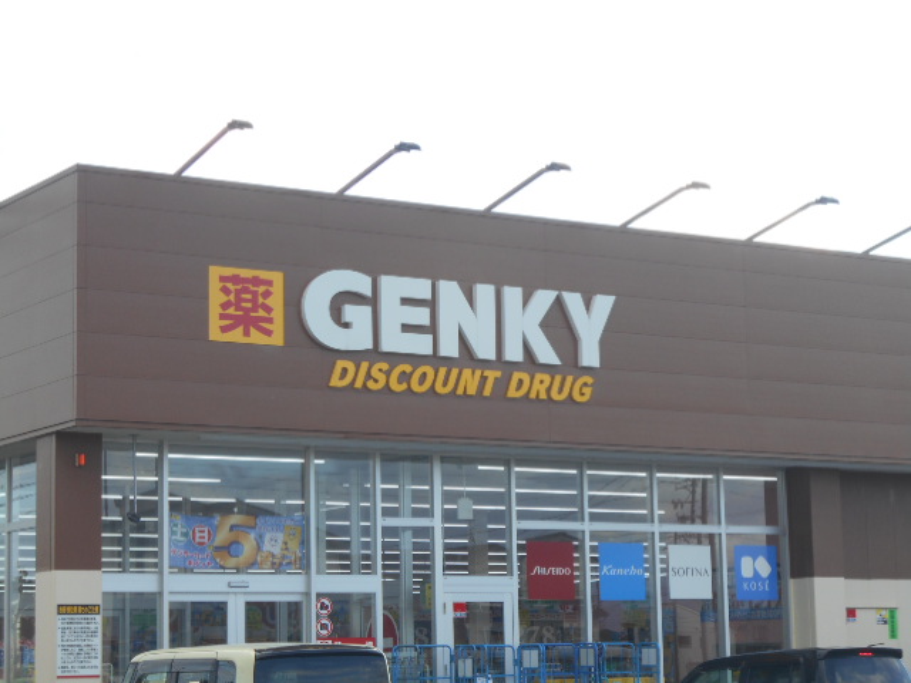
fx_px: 2263
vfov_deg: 17.2
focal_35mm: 86
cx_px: 456
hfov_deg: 22.8
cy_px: 342
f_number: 6.3
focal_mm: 15.4
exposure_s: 1/125
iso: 80
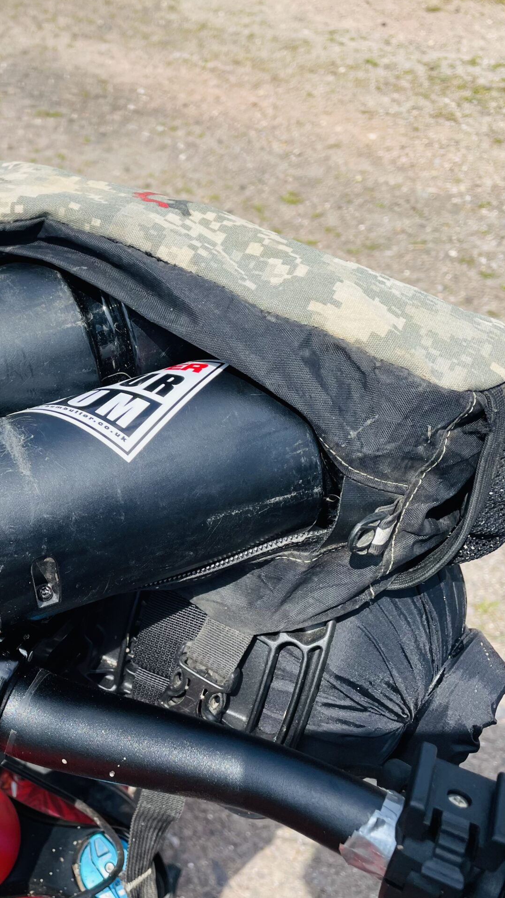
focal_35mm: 38
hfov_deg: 29.5
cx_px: 22
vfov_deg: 52.8
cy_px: 449
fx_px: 905
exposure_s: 1/1490
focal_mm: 4.2
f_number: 1.6
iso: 32
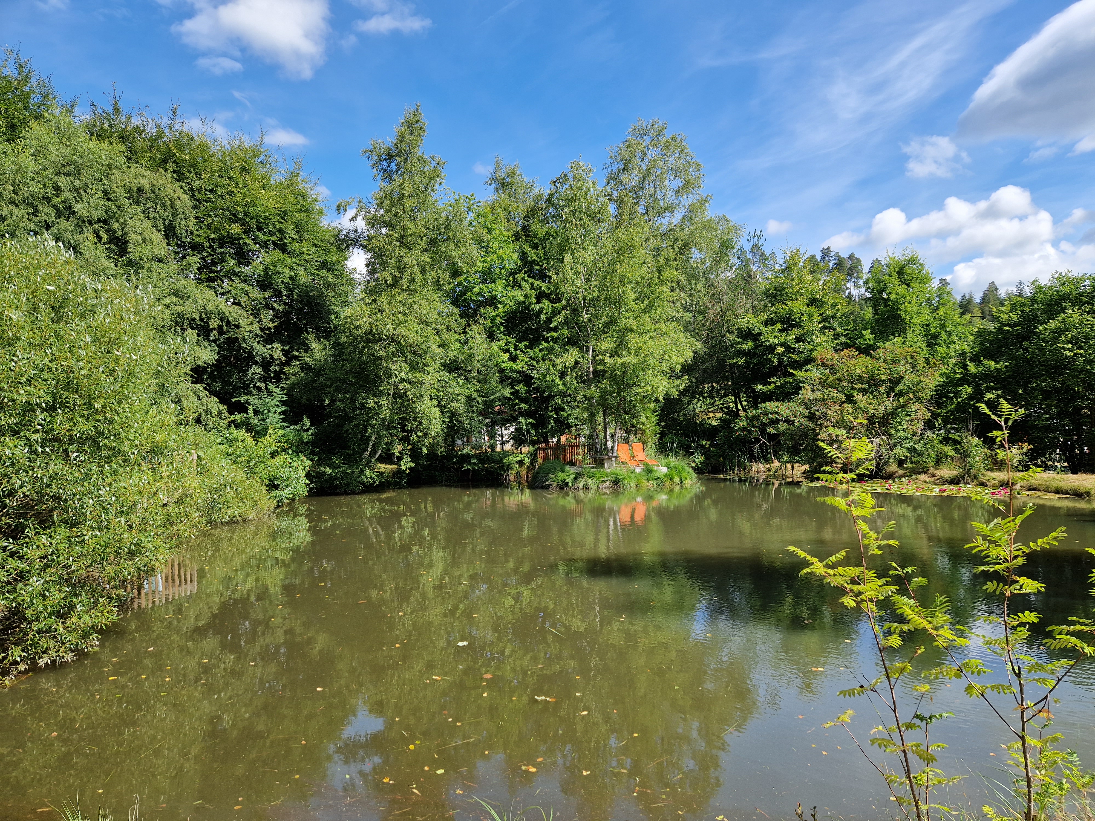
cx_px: 548
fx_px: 728
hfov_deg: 73.9
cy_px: 410
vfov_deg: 58.9
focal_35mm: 23
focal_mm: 5.4
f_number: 1.8
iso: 50
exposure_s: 1/980
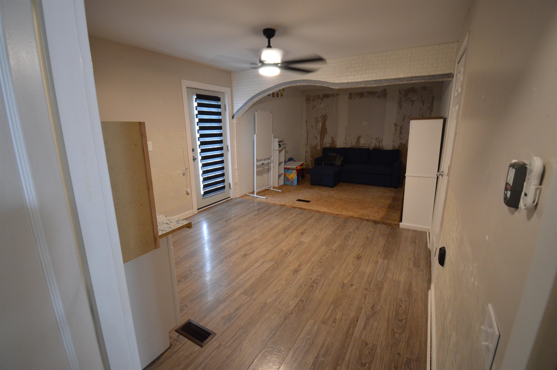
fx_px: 232
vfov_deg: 77.2
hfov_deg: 100.4
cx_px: 278
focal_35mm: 15
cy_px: 185
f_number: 4.5
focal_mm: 10
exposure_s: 1/15
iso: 1100
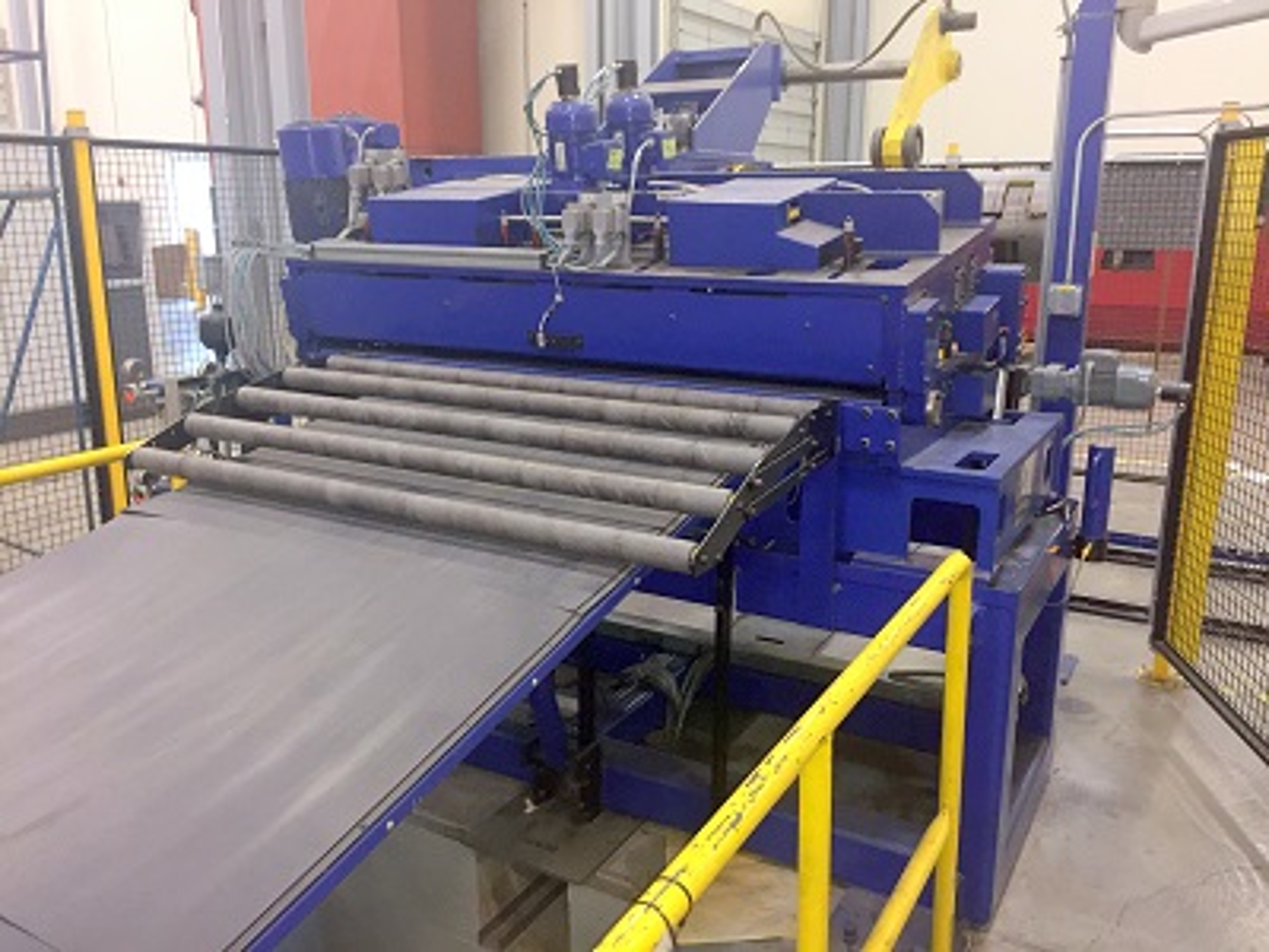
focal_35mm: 29
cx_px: 634
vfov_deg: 48.2
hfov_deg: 61.7
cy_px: 476
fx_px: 1063
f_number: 2.2
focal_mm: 4.15
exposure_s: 1/30
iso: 200
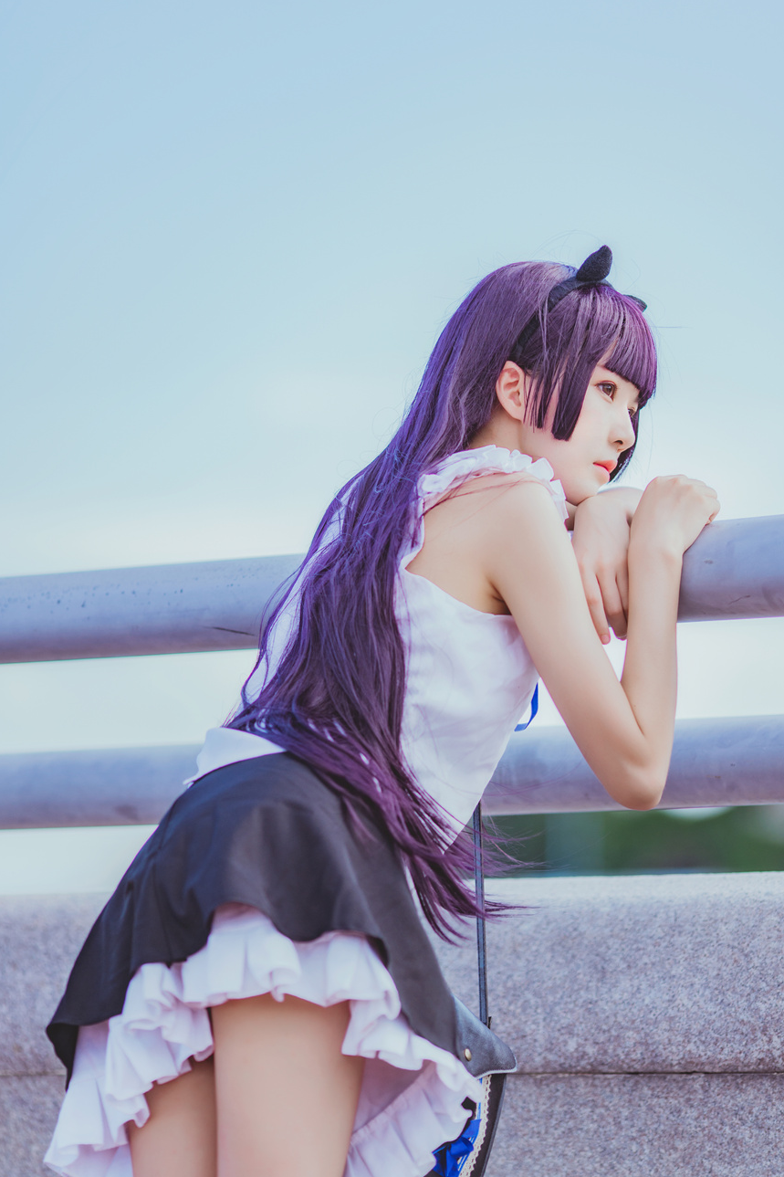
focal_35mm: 157
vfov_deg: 13.1
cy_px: 525
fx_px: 5130
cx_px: 400
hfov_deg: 8.7
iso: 160
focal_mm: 135
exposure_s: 1/1250
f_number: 2
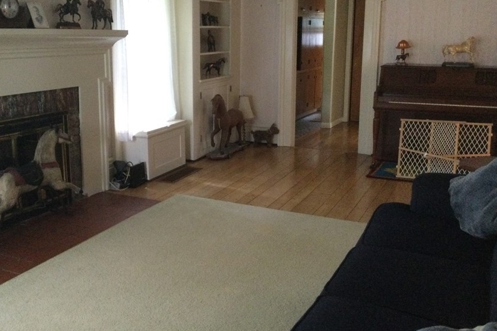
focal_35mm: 40
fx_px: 552
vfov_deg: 33.4
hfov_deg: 48.3
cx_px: 215
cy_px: 147
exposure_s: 1/15
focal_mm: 3.3
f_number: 2.4
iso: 320
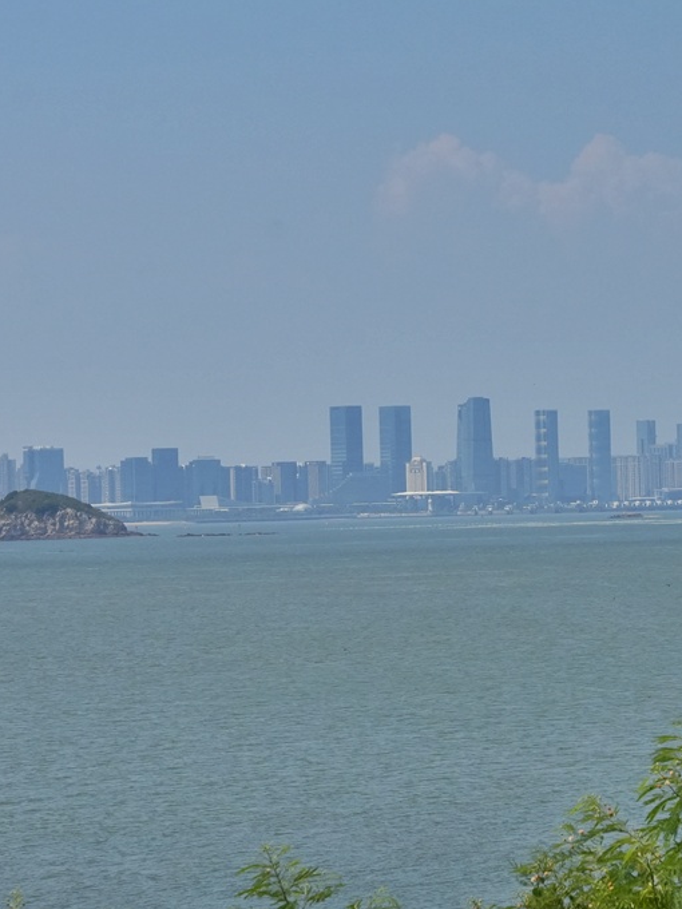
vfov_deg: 13.0
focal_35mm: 152
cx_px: 587
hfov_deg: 9.7
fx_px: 3993
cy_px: 455
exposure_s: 1/8000
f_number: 9
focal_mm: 70
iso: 2000
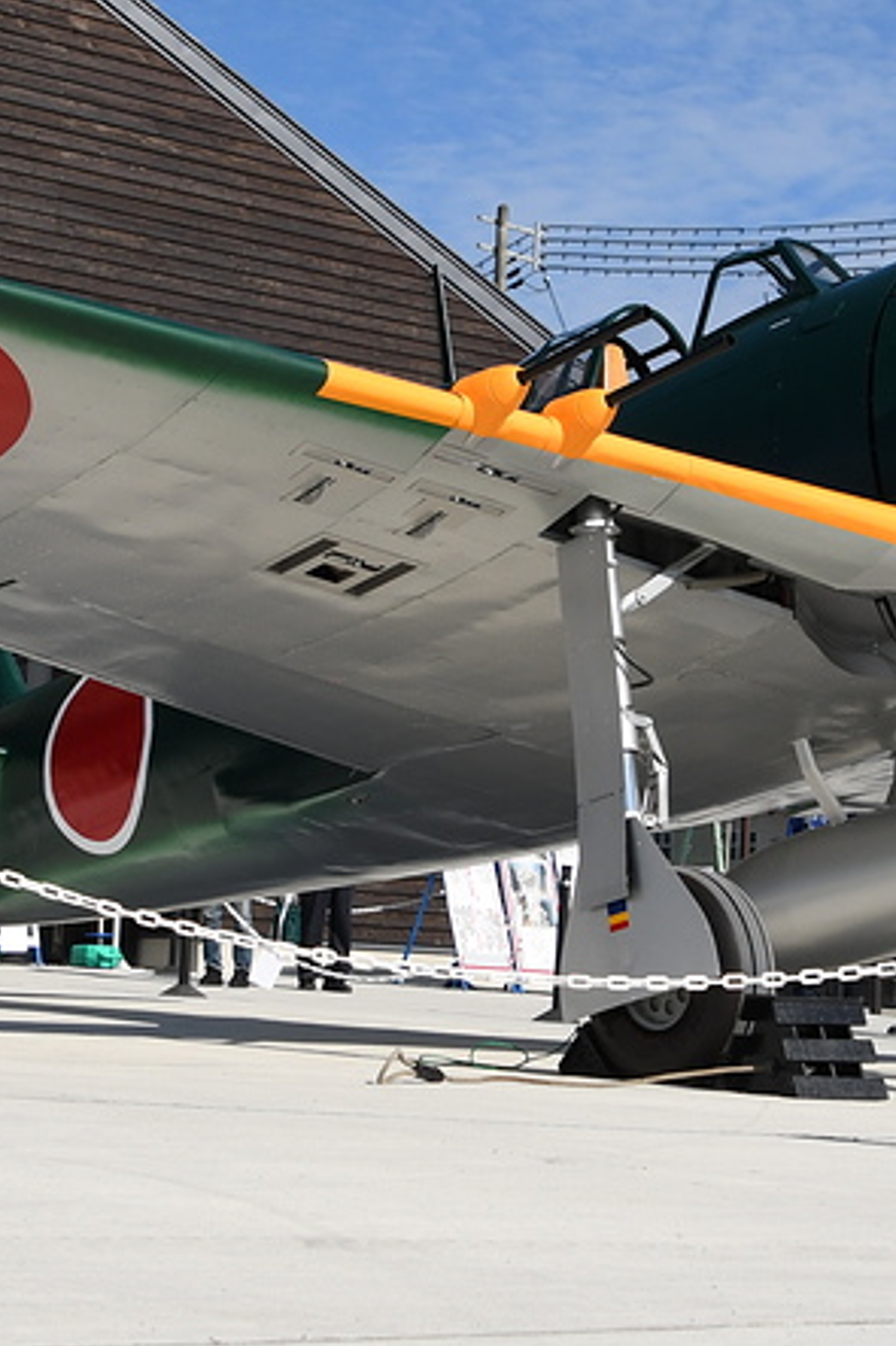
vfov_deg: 23.1
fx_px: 3288
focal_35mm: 88
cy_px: 477
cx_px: 451
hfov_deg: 15.5
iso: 450
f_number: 7.1
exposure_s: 1/2500
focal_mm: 26
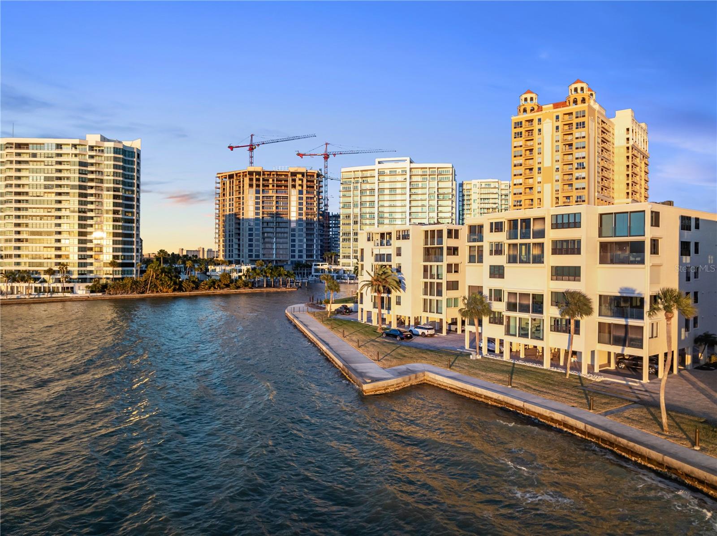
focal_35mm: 24
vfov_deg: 56.7
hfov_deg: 71.6
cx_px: 358
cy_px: 268
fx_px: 497
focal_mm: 12.29
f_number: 2.8
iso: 200
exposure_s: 1/50
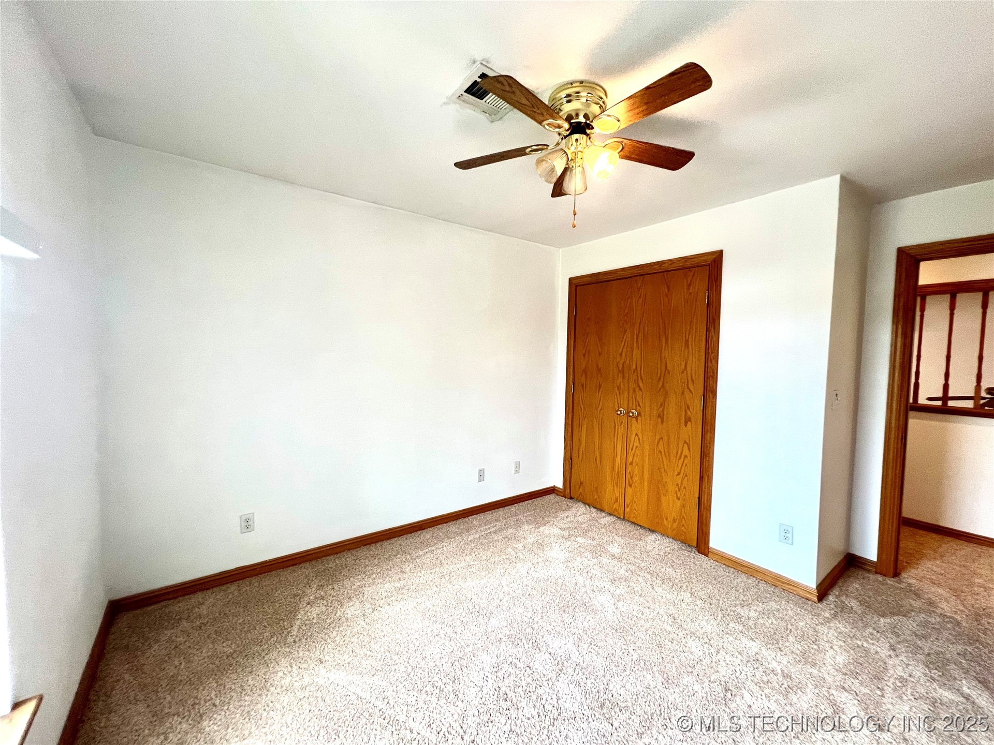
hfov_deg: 106.2
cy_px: 372
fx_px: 373
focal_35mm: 13
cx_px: 497
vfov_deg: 89.9
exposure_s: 1/120
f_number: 1.8
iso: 160
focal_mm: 1.57
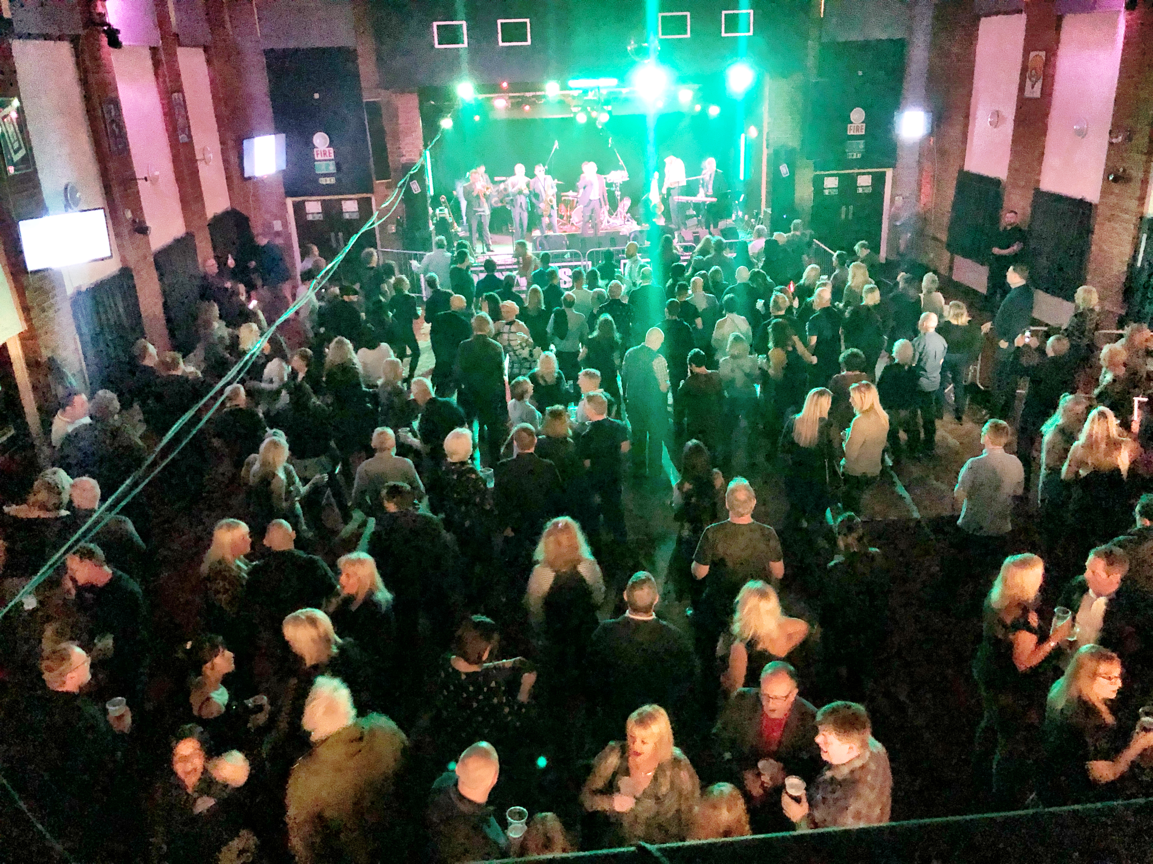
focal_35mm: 28
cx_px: 576
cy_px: 432
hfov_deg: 63.4
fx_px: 933
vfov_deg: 49.7
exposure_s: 1/4
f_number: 1.8
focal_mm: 4
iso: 320
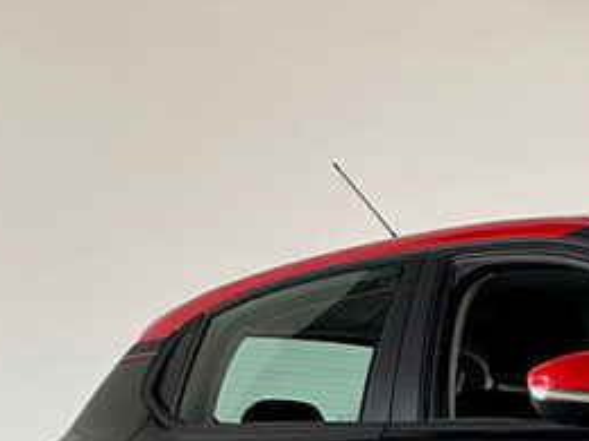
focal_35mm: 237
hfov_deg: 8.2
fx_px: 4033
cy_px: 292
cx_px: 800
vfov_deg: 6.3
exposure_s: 1/121
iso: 200
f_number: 2.8
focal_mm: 9
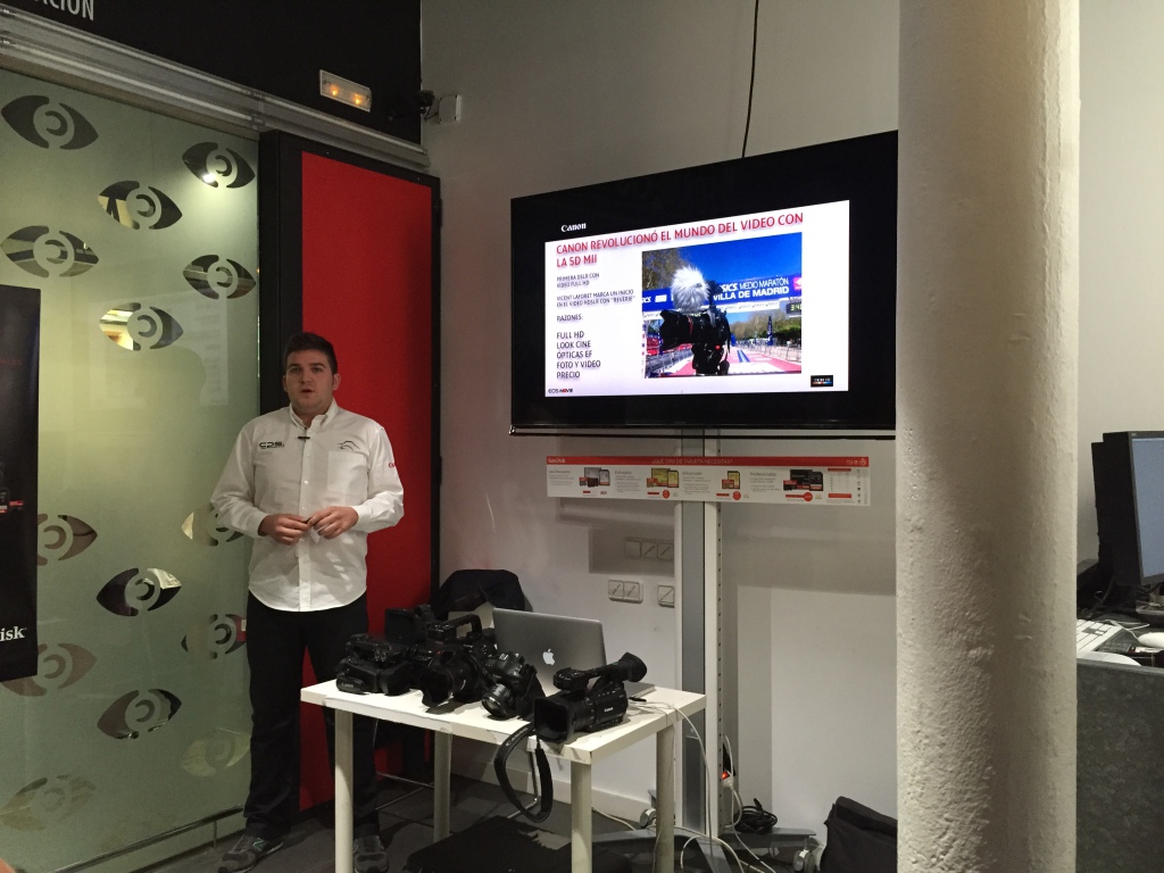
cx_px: 582
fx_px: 975
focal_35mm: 29
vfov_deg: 48.2
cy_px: 436
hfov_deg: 61.7
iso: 200
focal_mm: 4.15
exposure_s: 1/30
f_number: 2.2
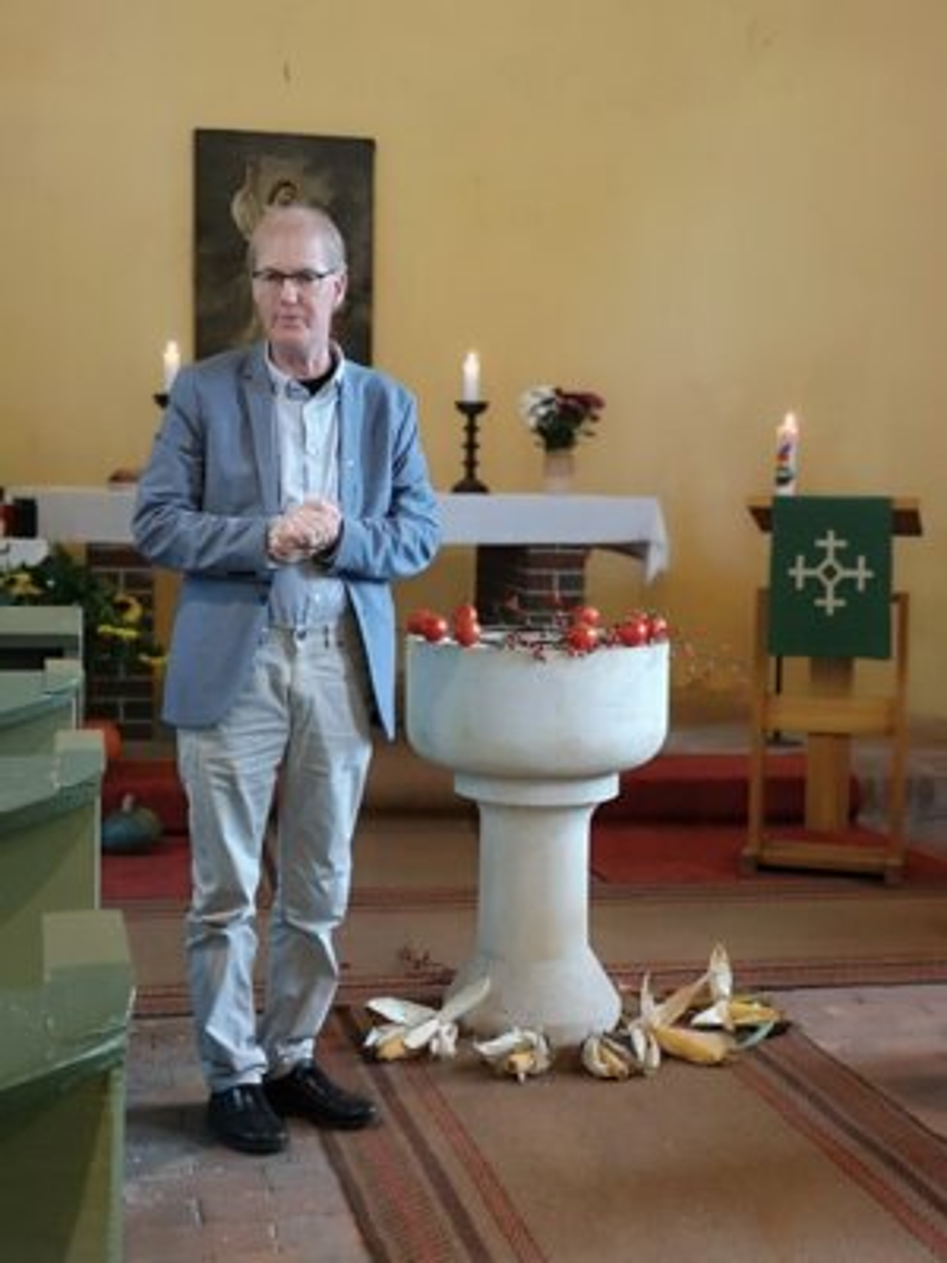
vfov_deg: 36.2
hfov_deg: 27.5
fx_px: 1933
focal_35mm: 53
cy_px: 632
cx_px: 474
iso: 320
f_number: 1.8
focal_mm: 5.58
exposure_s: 1/33.3
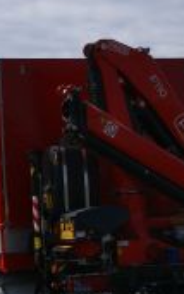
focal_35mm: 139
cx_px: -133
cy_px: 213
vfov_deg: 15.0
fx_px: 1114
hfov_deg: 9.1
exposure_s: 1/250
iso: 100
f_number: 11
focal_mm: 26
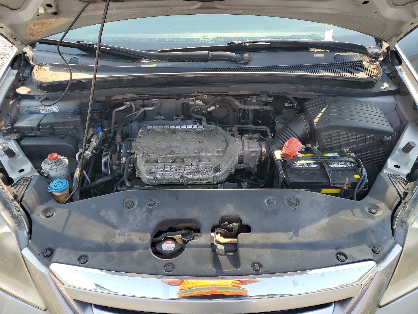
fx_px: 314
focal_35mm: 26
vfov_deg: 53.1
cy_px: 157
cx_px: 209
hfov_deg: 67.3
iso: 50
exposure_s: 1/500
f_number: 1.5
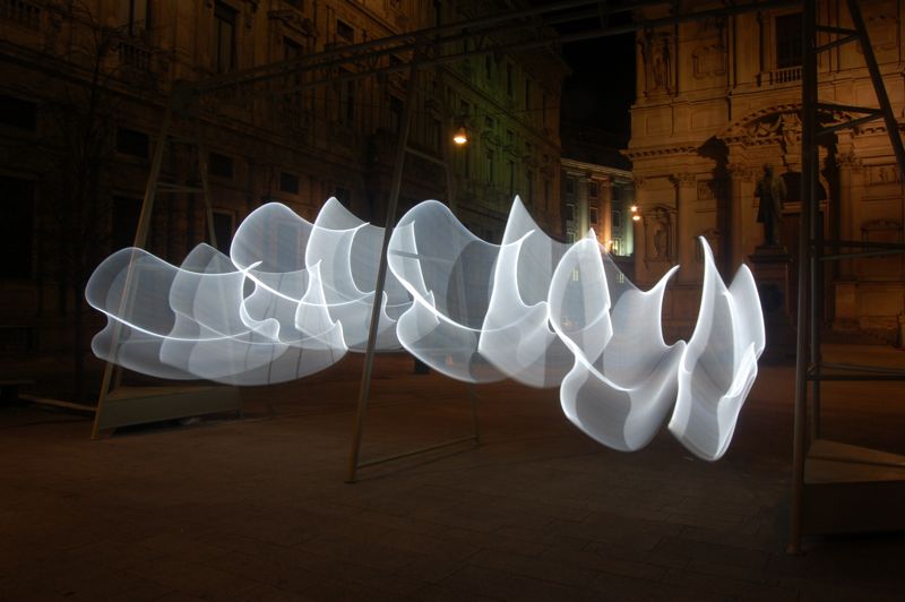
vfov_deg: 47.9
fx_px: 678
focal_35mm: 27
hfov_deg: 67.4
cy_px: 301
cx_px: 452
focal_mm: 18
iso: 200
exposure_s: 3
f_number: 20
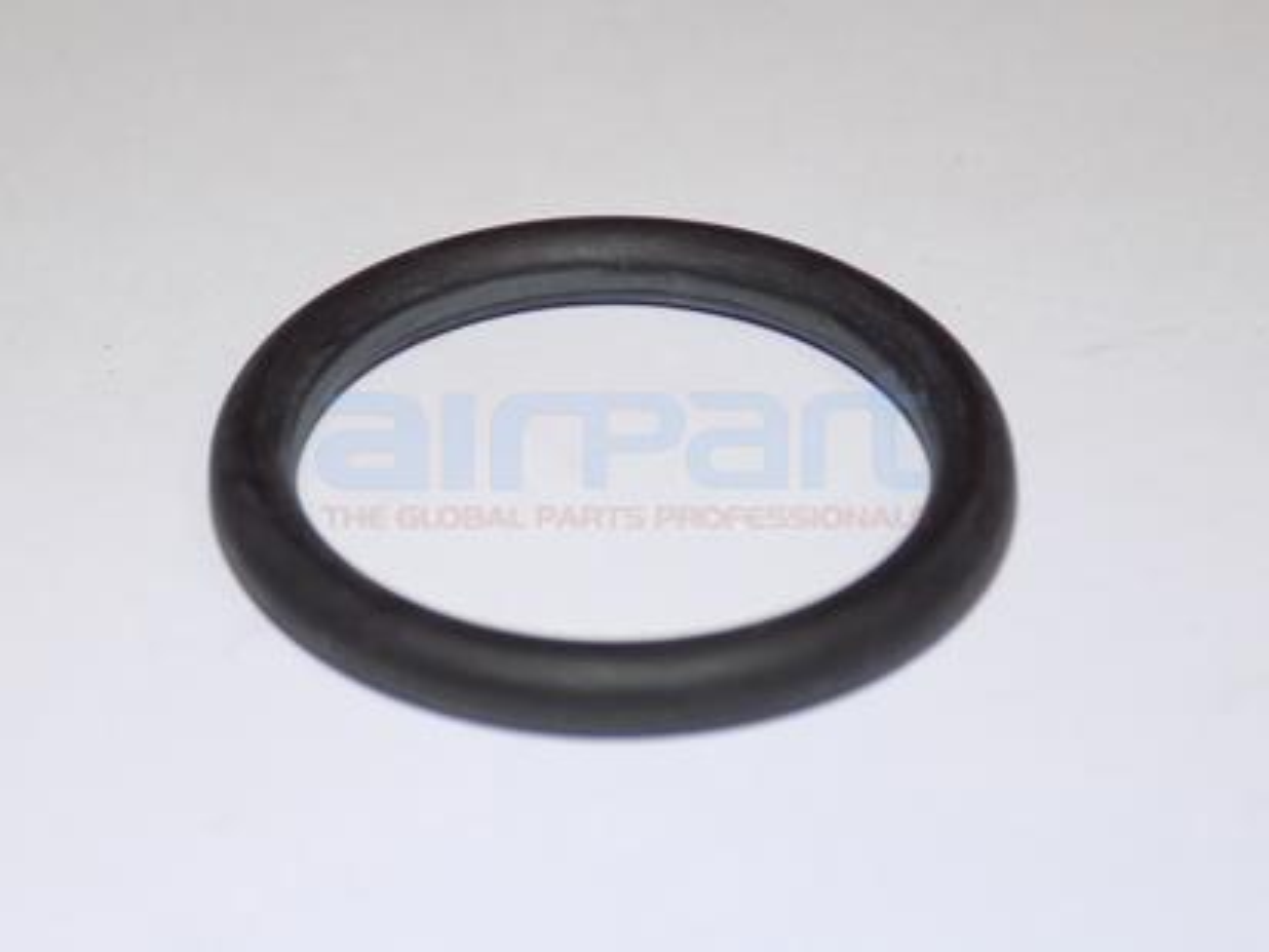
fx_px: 4326
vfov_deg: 12.6
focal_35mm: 118
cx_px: 634
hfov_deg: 16.7
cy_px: 476
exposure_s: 1/30
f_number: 4.8
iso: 200
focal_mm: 20.9
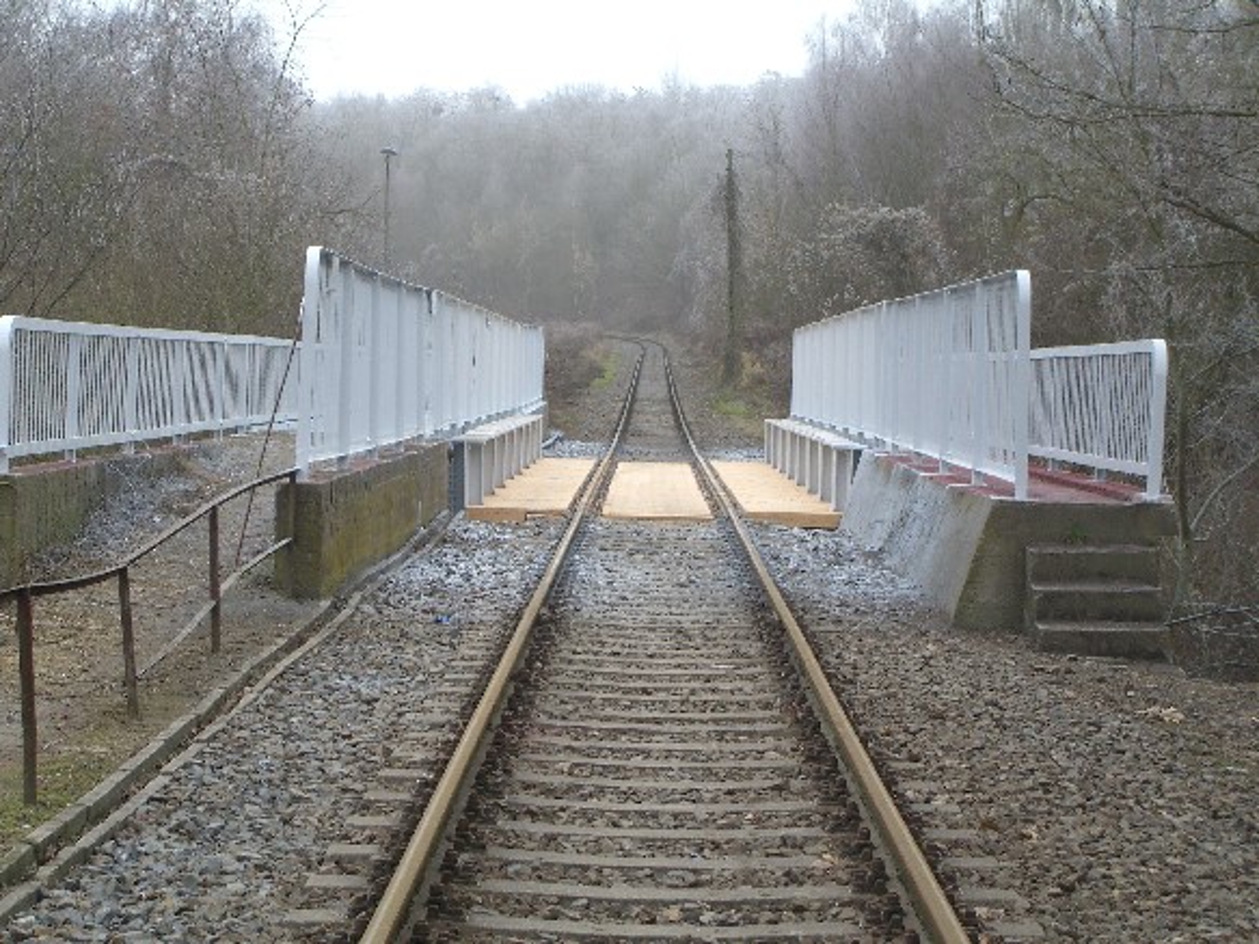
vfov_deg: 15.6
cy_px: 472
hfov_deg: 20.7
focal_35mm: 95
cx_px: 630
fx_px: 3454
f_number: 4.8
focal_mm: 19.7
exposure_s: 1/100
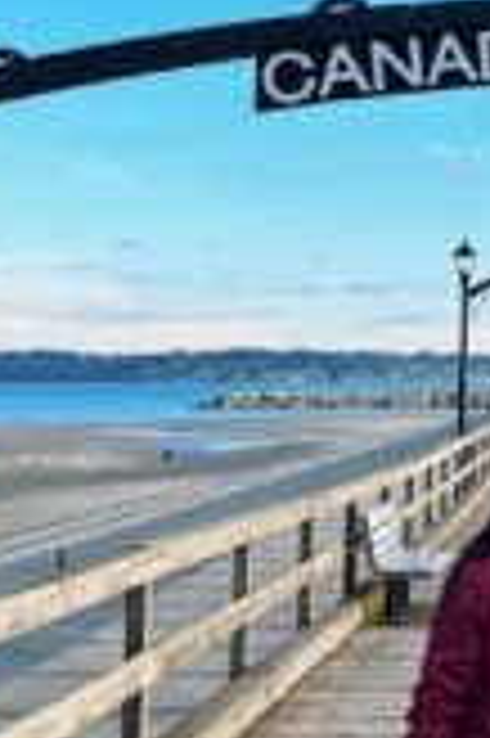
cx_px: 652
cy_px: 173
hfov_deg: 14.6
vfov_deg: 22.6
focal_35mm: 89
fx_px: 1821
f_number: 1.5
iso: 50
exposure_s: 1/1869
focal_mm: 5.7
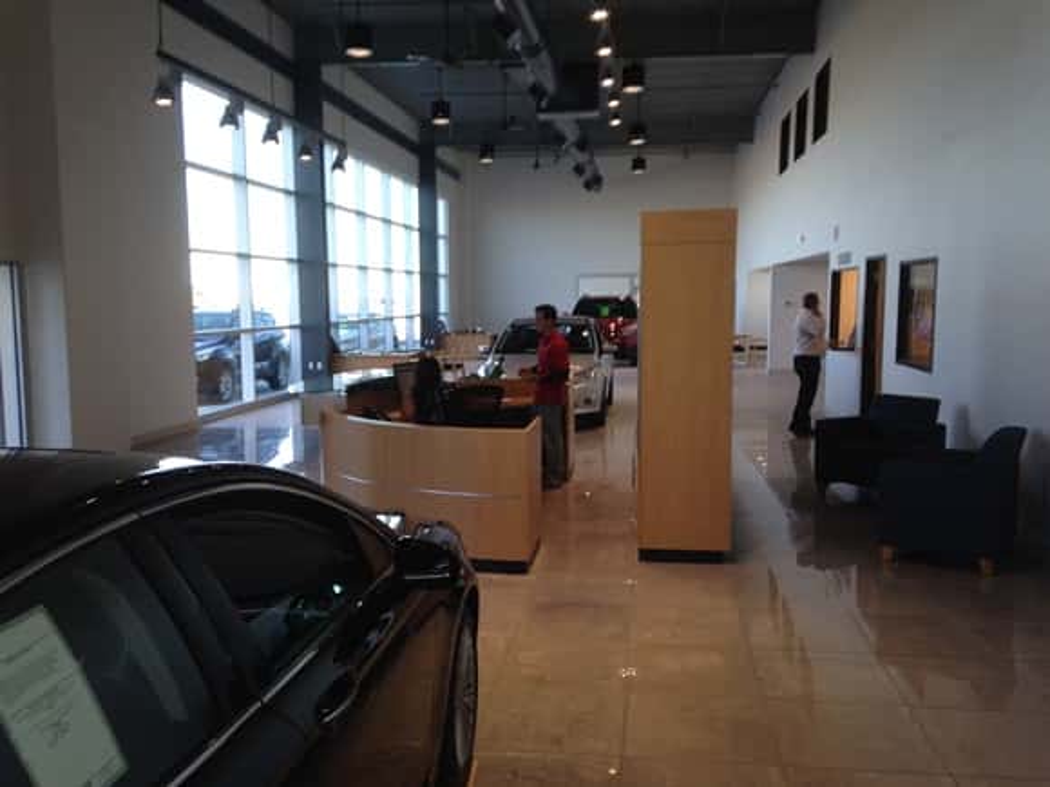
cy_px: 394
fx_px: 1001
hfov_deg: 55.4
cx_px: 525
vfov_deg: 42.9
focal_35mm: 33
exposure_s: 1/120
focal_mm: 4.12
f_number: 2.4
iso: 80
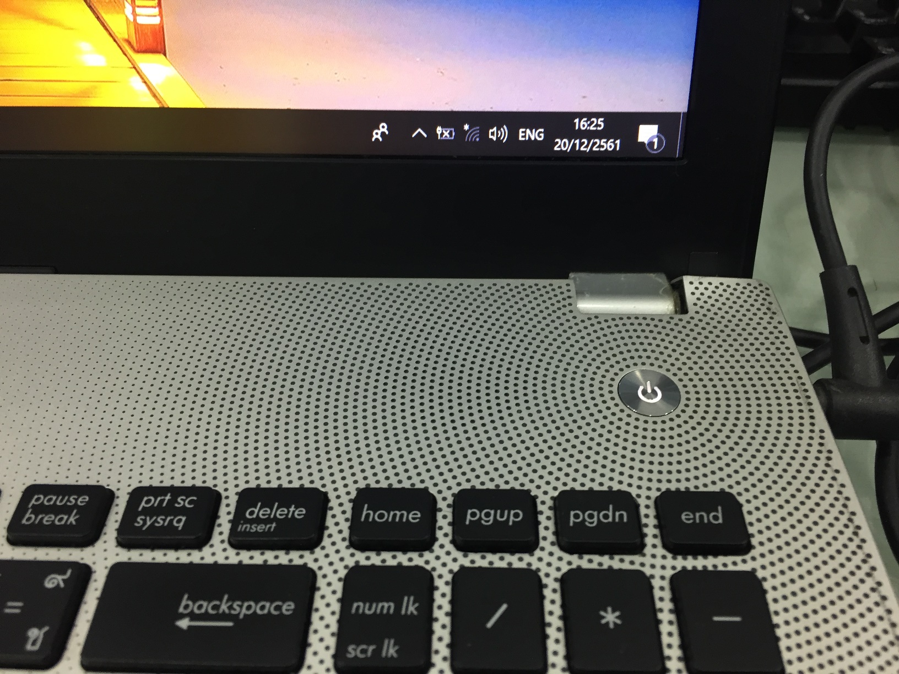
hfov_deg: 61.7
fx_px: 753
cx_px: 450
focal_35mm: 29
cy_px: 337
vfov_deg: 48.2
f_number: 2.2
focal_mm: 4.15
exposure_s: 1/33
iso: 80
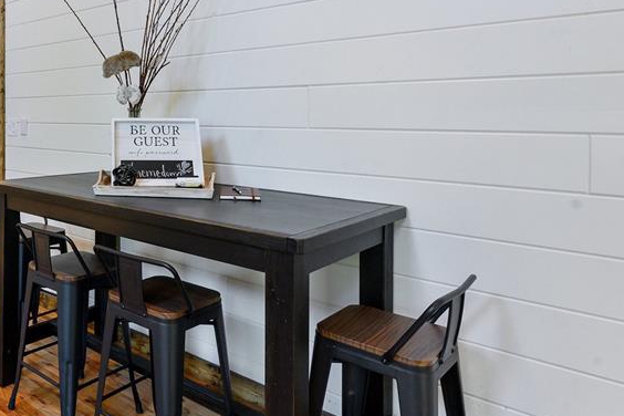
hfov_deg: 58.0
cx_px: 110
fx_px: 503
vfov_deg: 43.9
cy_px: 117
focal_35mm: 29
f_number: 7.1
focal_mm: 16
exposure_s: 1/10
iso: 400
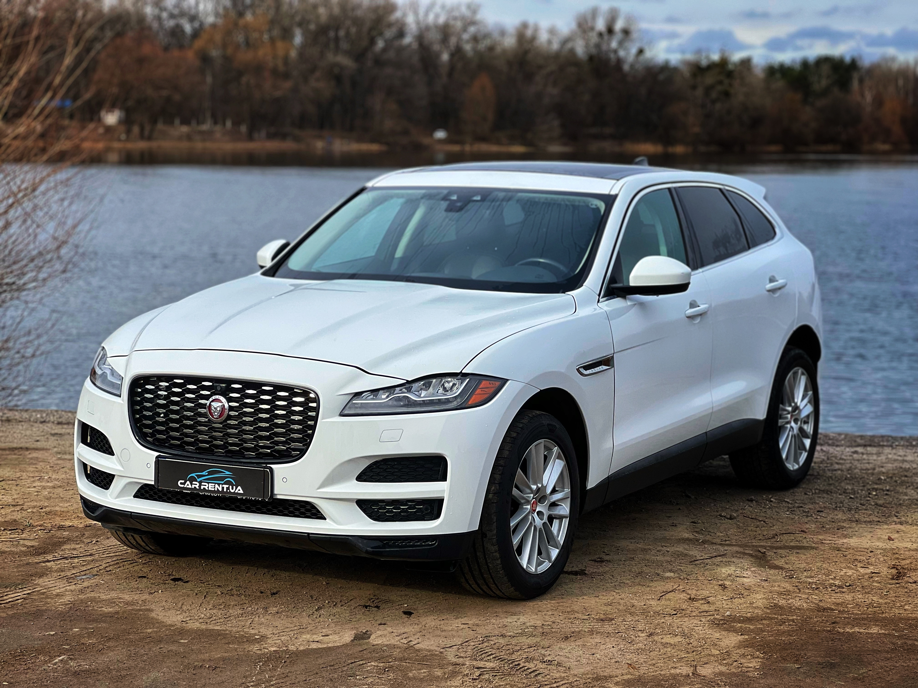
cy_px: 344
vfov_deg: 19.1
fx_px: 2042
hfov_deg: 25.3
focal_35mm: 77
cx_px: 459
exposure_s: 1/457
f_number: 2.8
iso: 32
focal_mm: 9
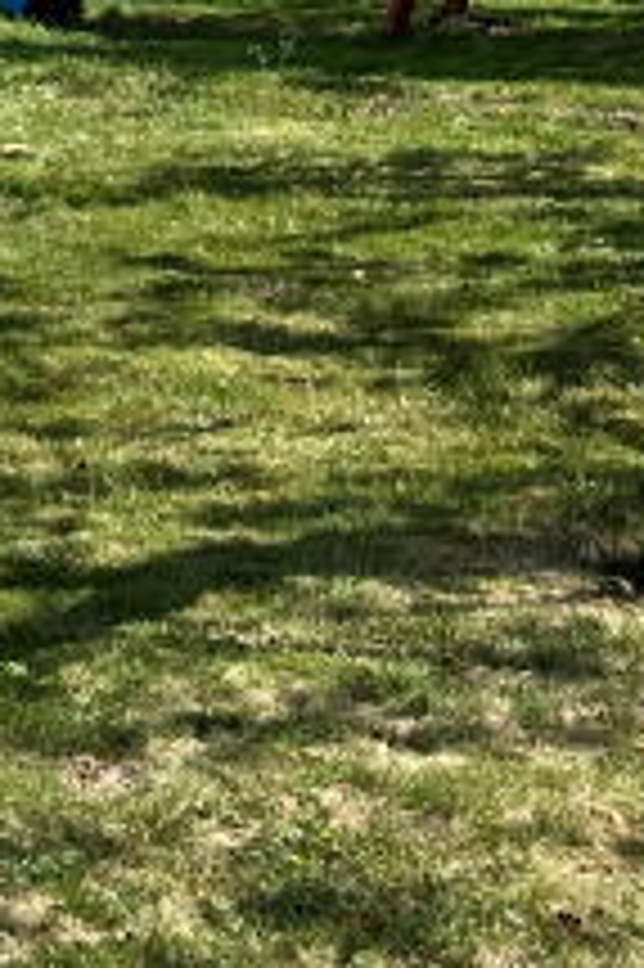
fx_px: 3198
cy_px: -432
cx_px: -802
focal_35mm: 119
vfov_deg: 16.0
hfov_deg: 10.3
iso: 80
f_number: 1.78
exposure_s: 1/4016
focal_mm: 6.86
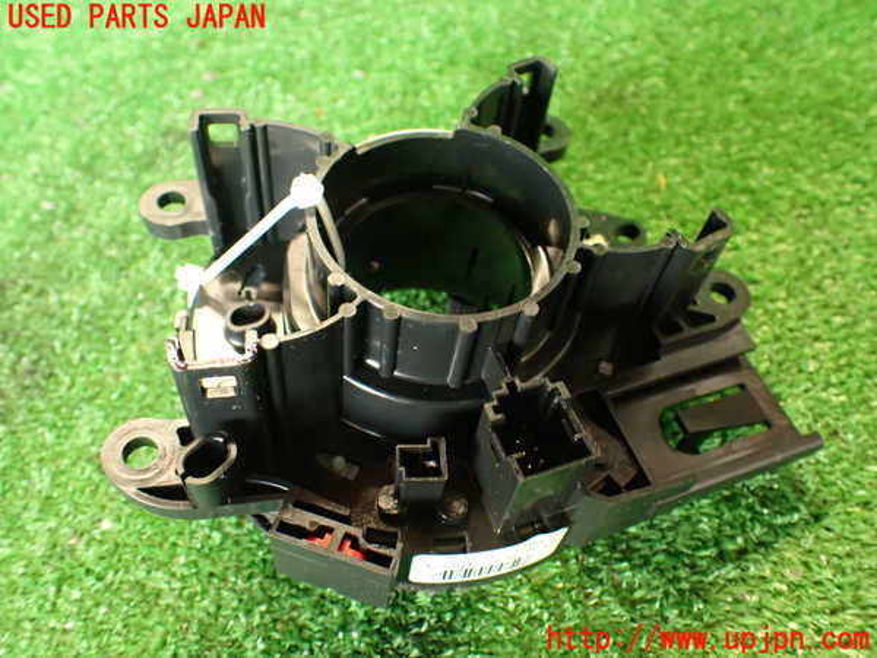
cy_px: 329
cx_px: 438
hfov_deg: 60.0
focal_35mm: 30
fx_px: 760
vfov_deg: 46.8
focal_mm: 5.4
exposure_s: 1/30
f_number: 2.3
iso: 500
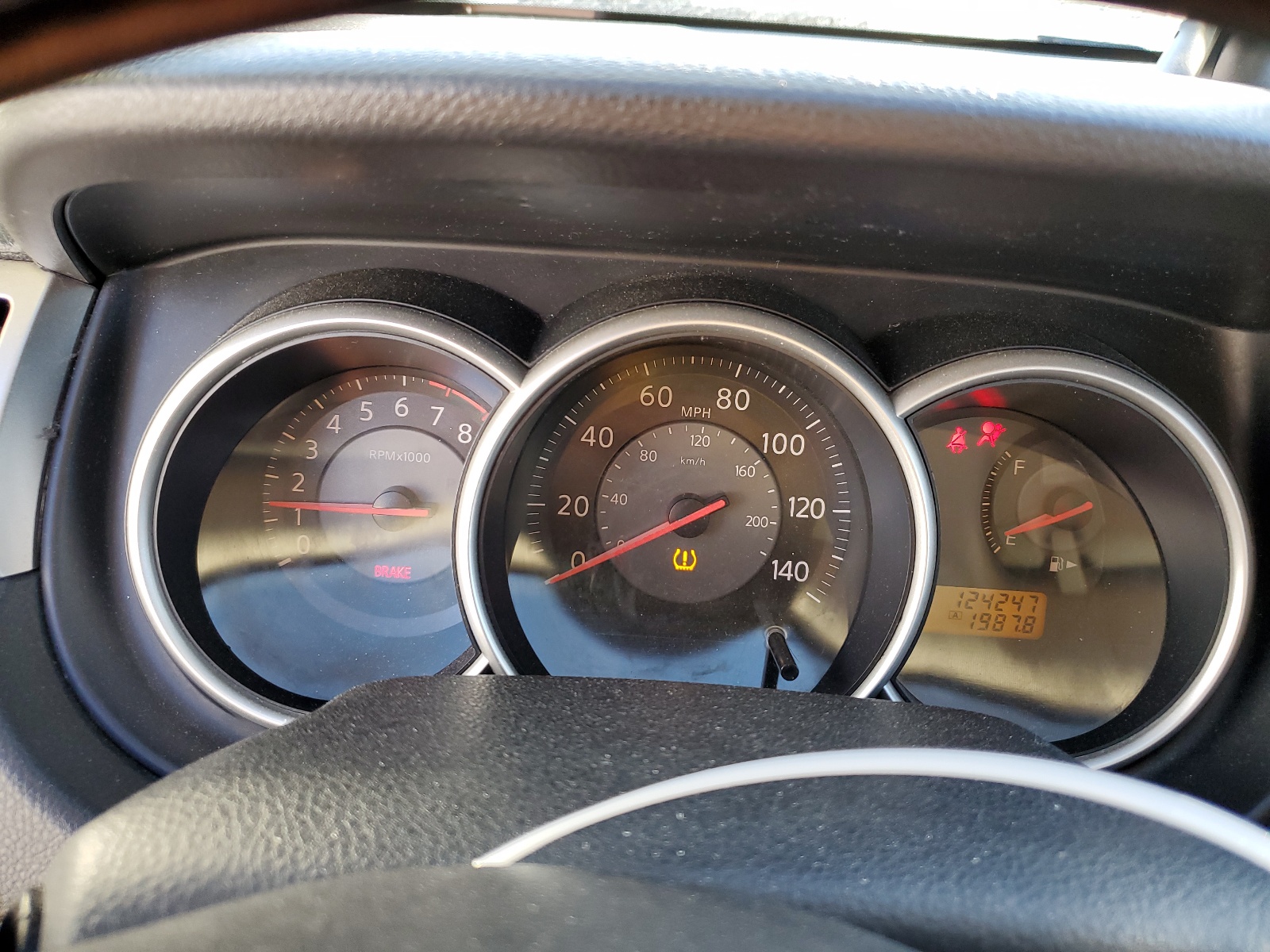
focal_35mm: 26
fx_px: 954
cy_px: 476
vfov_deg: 53.1
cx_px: 635
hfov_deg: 67.3
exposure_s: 1/120
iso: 72
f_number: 1.5
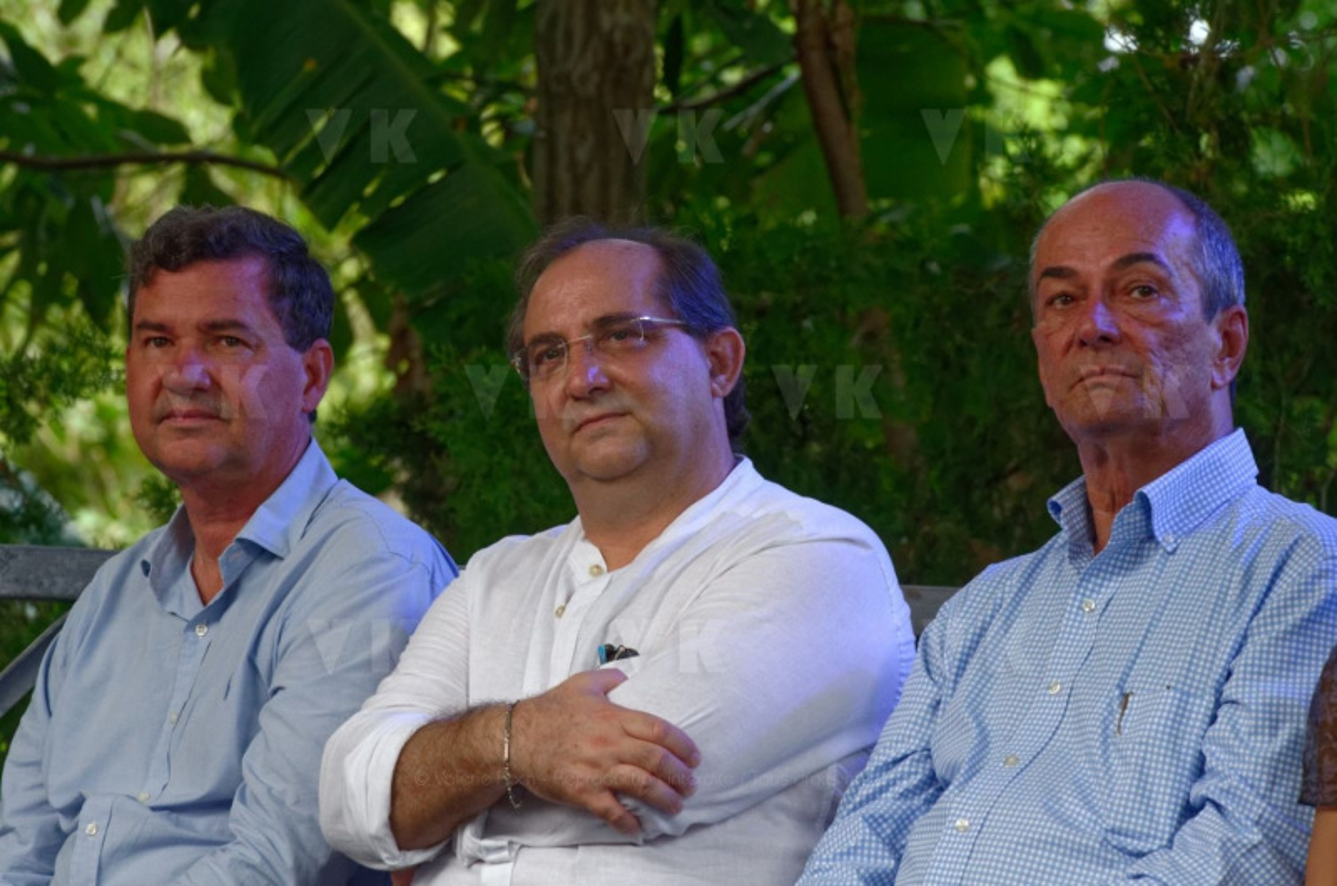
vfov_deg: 4.6
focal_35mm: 300
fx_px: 11119
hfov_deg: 6.9
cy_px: 443
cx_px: 668
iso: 500
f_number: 9
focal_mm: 200
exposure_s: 1/200
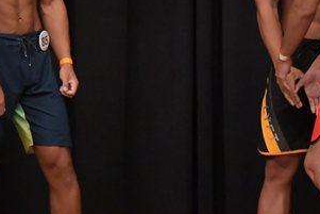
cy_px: 65
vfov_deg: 2.1
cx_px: 175
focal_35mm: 656
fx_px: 5834
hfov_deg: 3.1
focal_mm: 170
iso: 6400
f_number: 5.6
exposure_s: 1/400
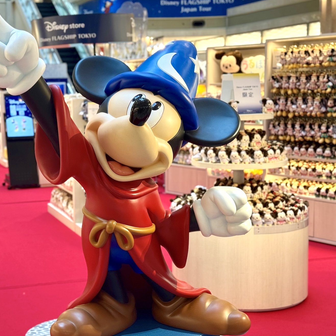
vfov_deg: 27.7
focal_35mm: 62
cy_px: 167
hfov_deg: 27.5
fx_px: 681
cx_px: 98
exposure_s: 1/68
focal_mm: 6.76
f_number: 1.78
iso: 100
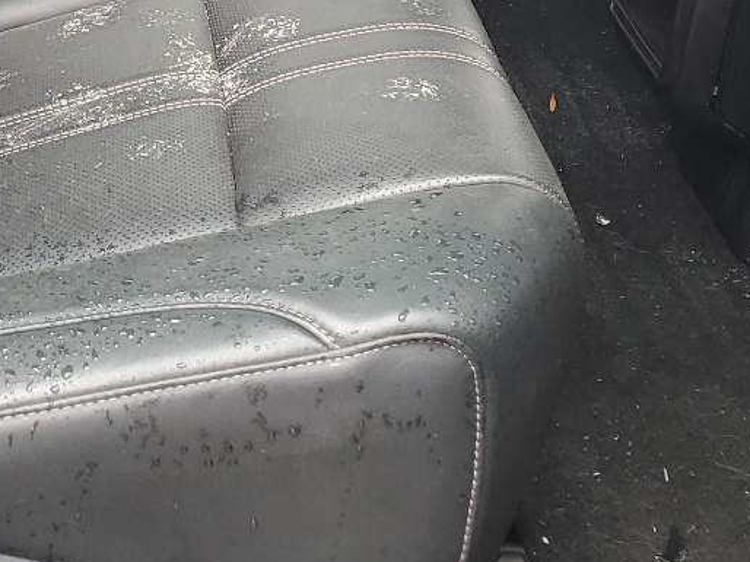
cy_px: -272
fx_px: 1754
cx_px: 244
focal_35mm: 81
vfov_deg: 16.6
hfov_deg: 24.0
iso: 55
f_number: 1.5
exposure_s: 1/60.2
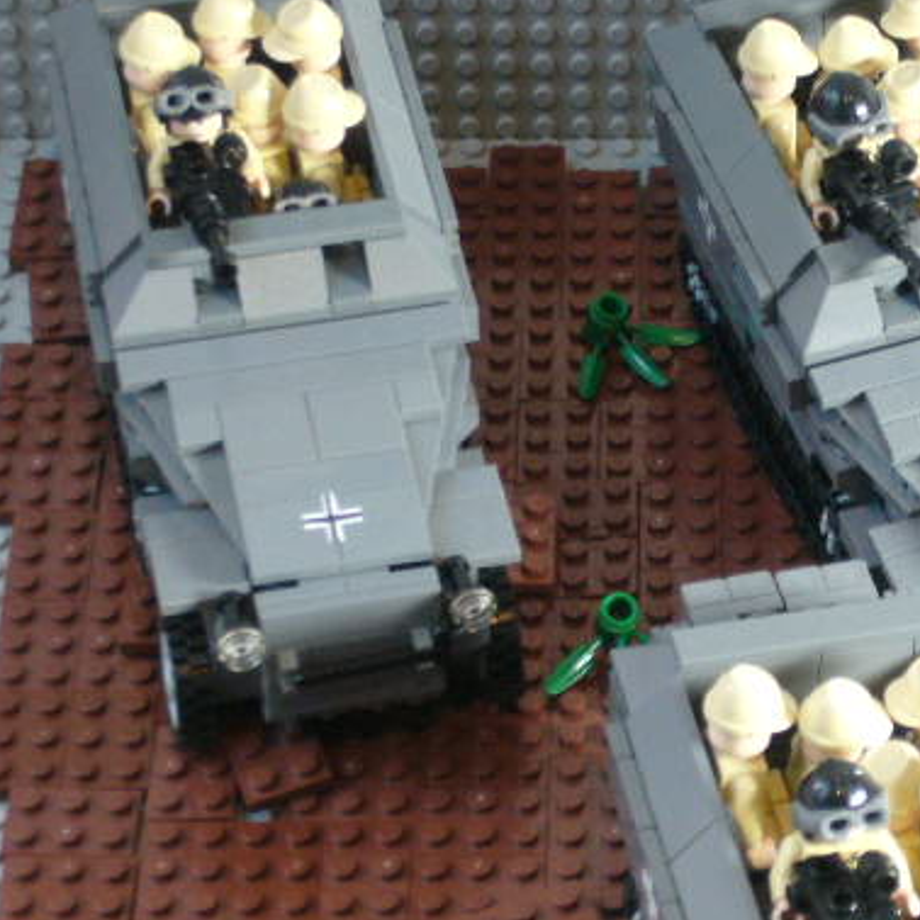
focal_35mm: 145
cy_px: 577
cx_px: 694
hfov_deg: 12.0
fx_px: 4360
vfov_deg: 12.0
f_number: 4.8
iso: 200
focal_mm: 16.1
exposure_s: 1/10
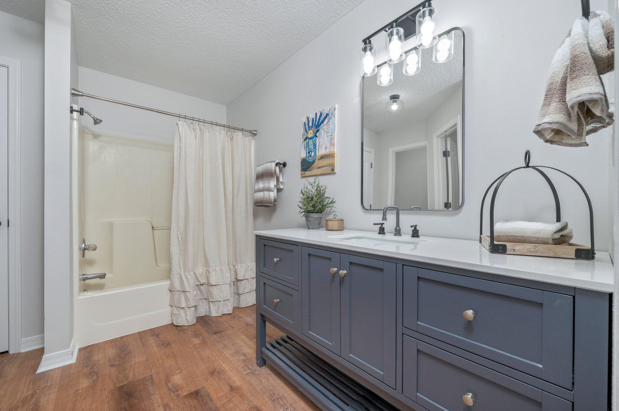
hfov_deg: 104.3
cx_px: 310
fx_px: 241
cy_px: 206
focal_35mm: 14
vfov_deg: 81.1
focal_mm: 14
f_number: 9
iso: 320
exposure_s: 1/60
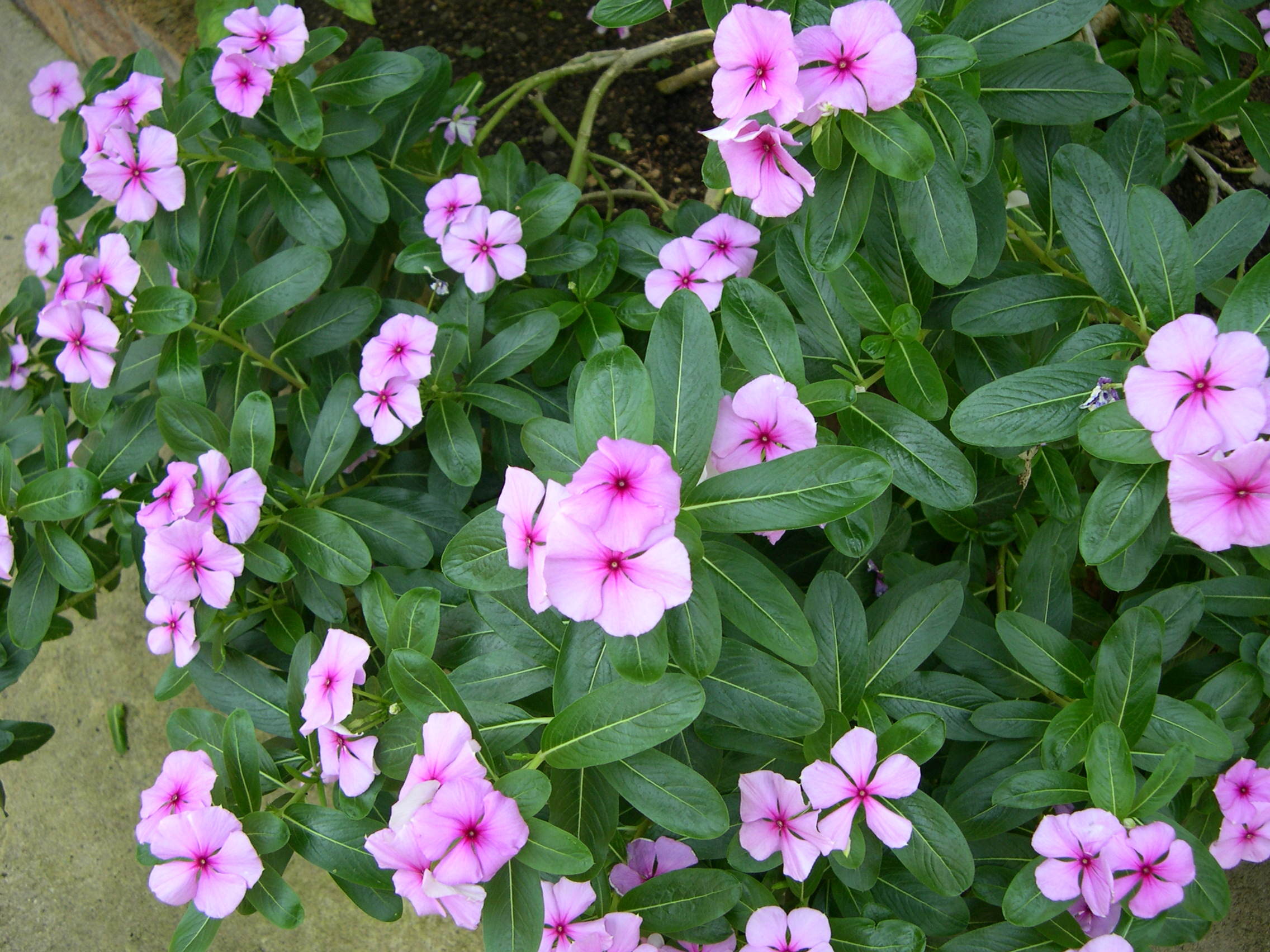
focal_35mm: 38
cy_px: 476
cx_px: 635
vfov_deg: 37.7
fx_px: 1394
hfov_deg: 49.0
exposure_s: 1/45
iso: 100
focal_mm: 8
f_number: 2.8
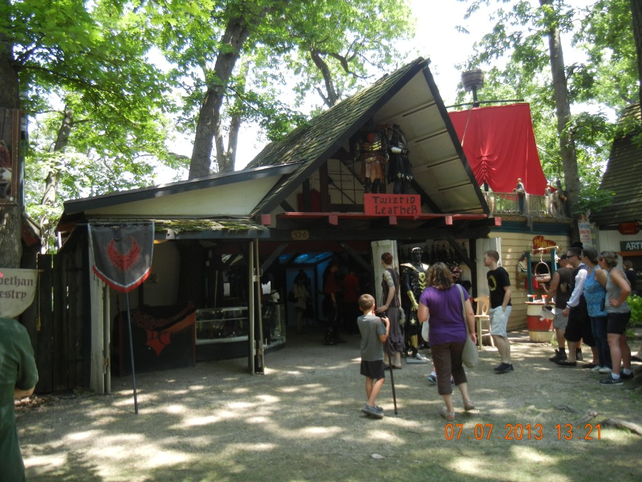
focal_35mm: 30
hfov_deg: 60.0
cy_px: 241
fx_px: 556
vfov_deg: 46.8
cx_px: 321
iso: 160
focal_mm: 5.4
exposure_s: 1/124
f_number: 3.5
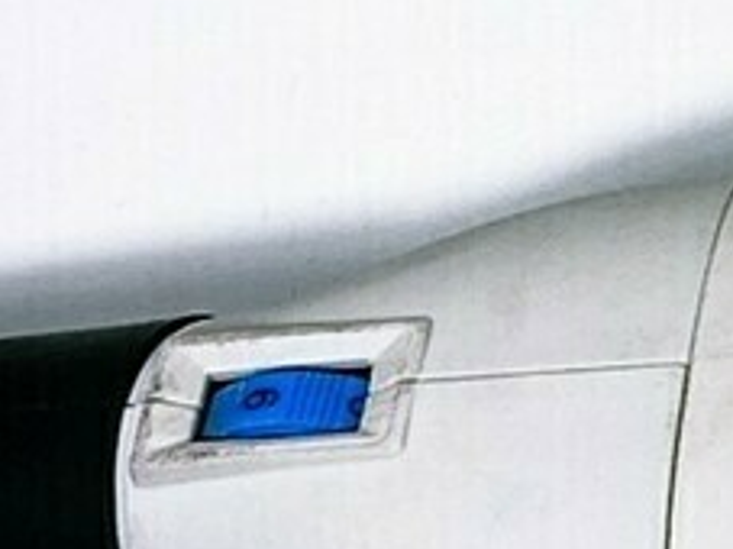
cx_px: 1392
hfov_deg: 11.5
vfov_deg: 9.3
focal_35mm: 158
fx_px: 3344
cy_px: 48
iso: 25
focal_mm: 3.99
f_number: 1.8
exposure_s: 1/100
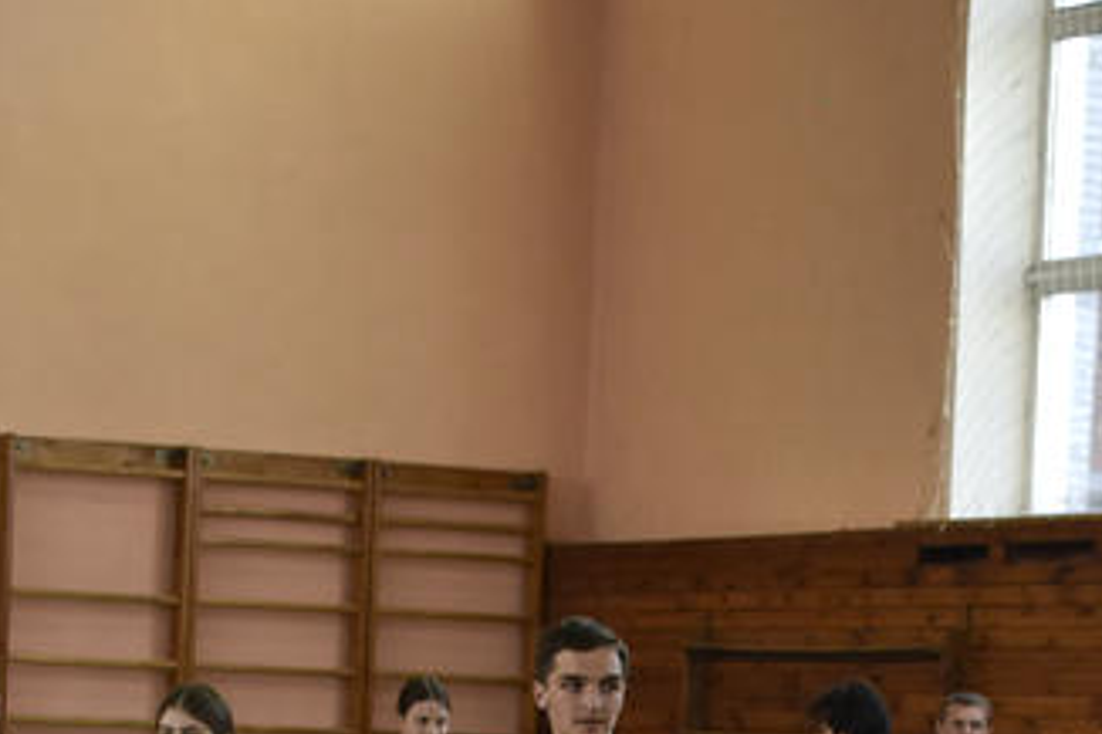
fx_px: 4863
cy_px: 1432
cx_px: 805
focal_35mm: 159
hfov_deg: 12.9
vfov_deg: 8.2
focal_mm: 27
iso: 450
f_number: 4
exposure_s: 1/250
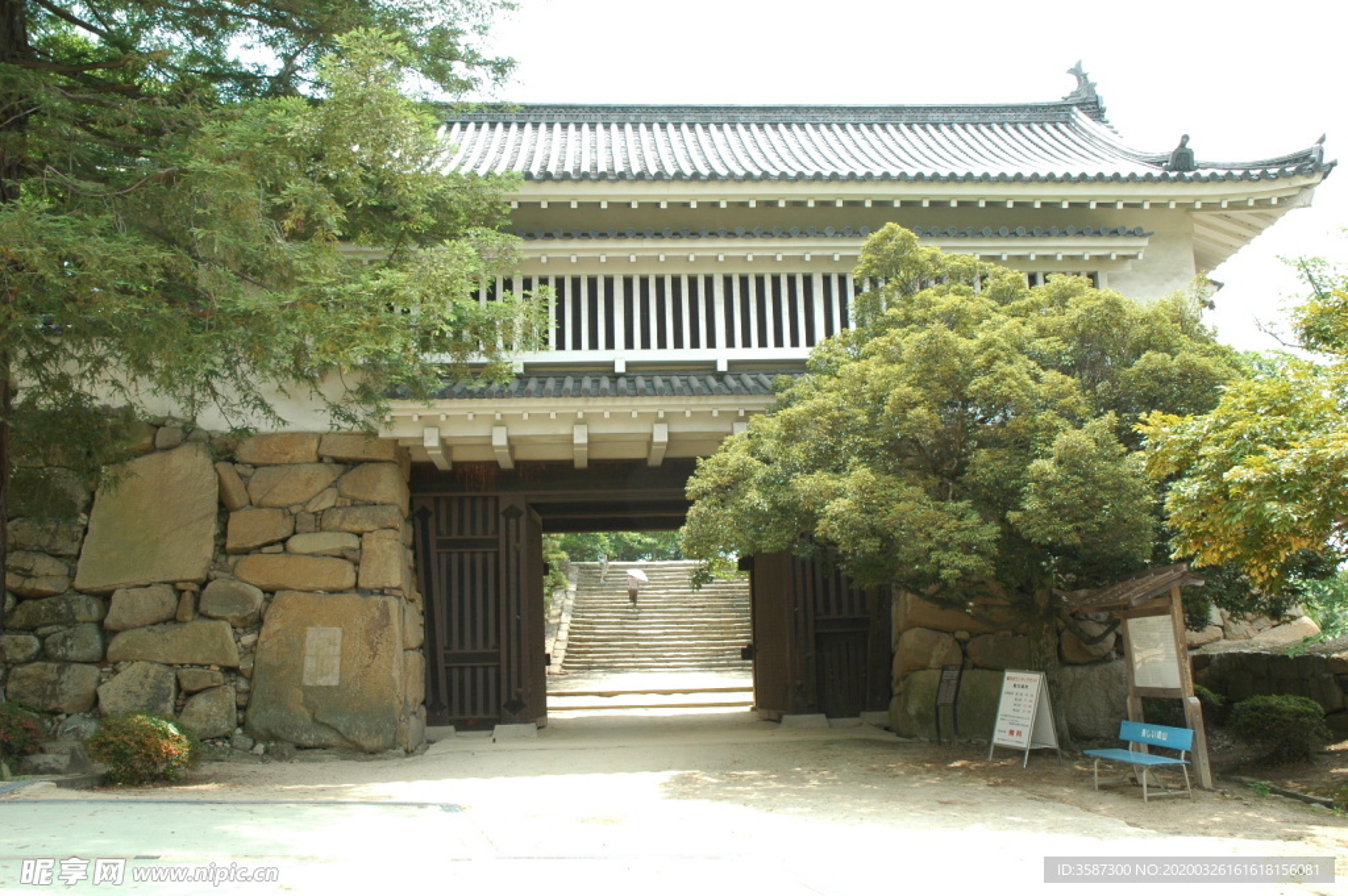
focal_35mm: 33
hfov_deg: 57.3
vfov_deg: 39.9
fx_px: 1235
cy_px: 448
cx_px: 674
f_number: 9
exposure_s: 1/100
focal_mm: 22
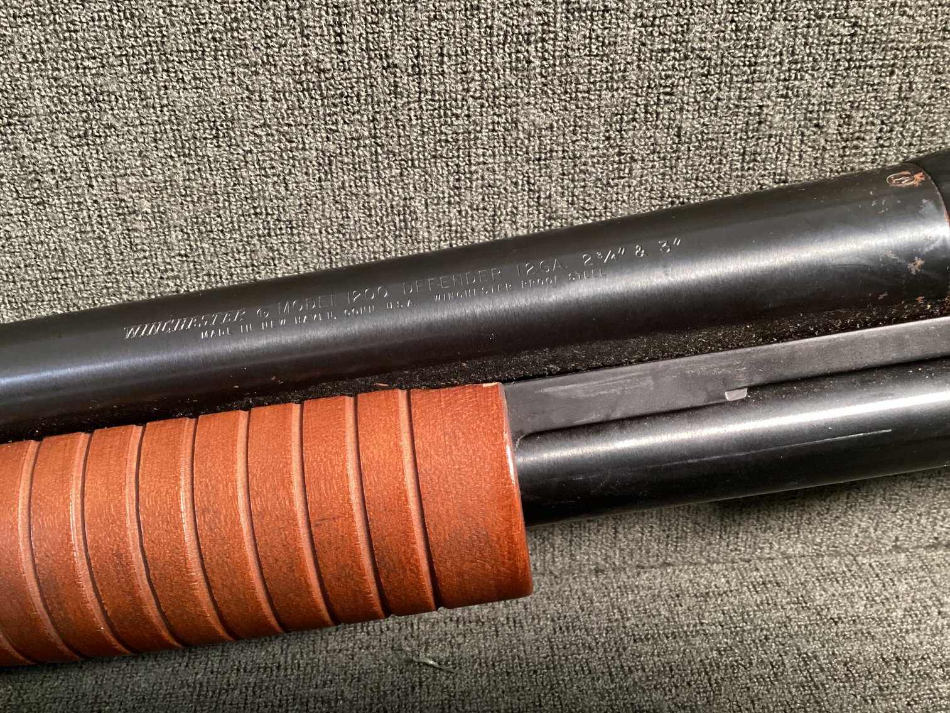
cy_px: 356
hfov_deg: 58.3
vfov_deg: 45.4
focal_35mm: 31
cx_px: 475
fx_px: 851
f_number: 2.4
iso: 320
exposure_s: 1/30
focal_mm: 3.3
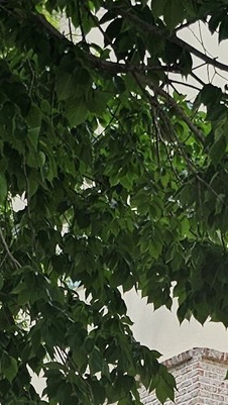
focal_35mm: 128
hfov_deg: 9.5
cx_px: 140
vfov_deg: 14.5
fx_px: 1374
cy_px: 755
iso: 10
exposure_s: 1/395
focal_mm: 6.3
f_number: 1.7
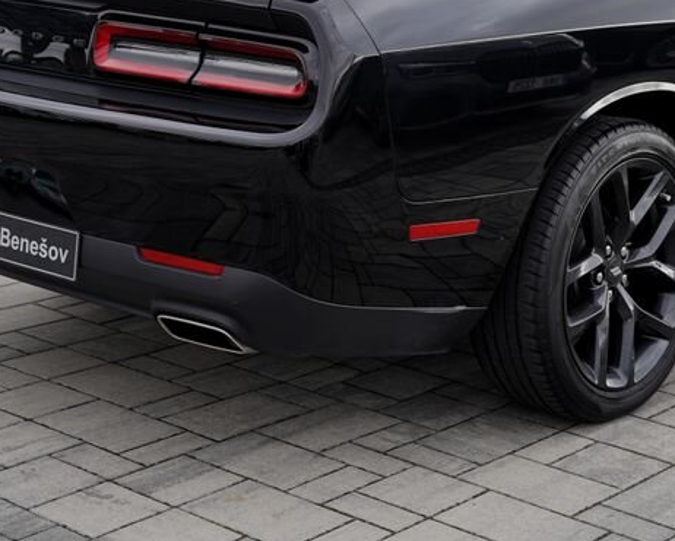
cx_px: 482
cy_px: 84
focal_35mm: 79
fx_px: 1579
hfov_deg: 23.9
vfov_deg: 19.2
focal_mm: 38
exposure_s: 1/60
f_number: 4
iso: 100
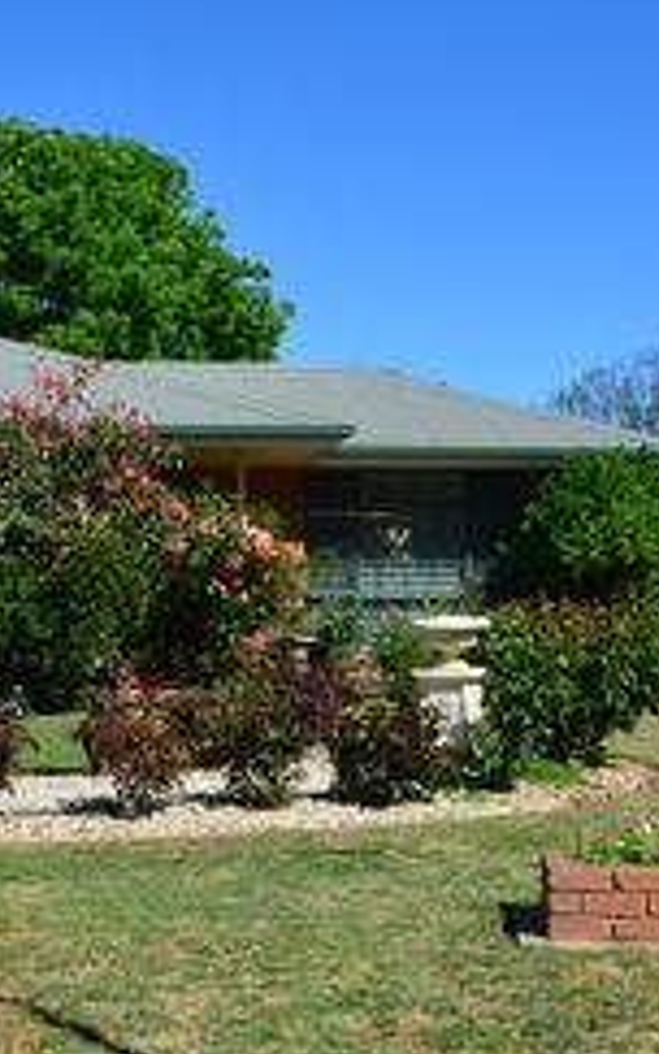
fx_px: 1867
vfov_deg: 31.5
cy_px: 510
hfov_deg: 19.6
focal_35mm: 65
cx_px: 43
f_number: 11
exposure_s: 1/125
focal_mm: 22
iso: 100
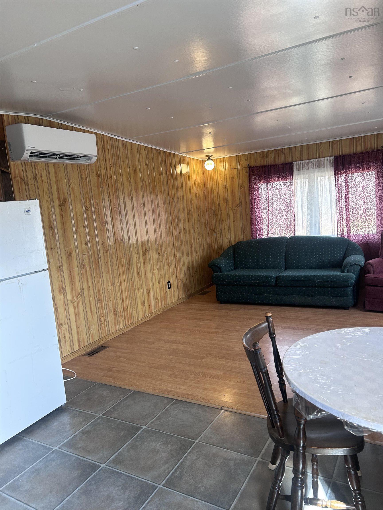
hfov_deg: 53.1
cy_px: 255
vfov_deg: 67.3
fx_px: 384
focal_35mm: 26
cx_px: 192
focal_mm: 5.7
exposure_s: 1/120
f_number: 1.5
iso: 80
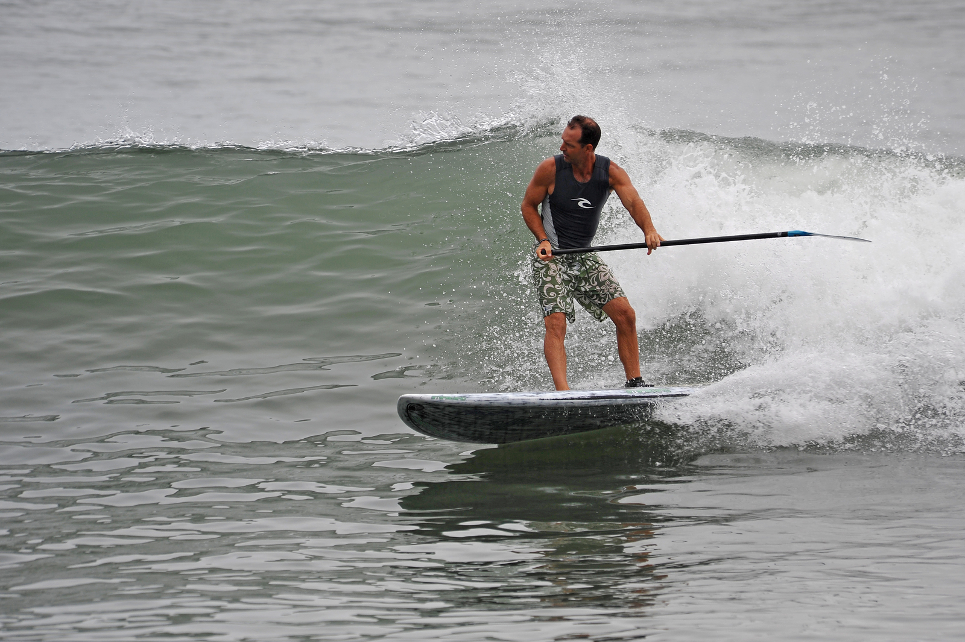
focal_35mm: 400
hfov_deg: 5.2
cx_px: 482
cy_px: 321
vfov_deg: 3.4
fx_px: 10716
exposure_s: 1/640
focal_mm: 400
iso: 250
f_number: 5.6
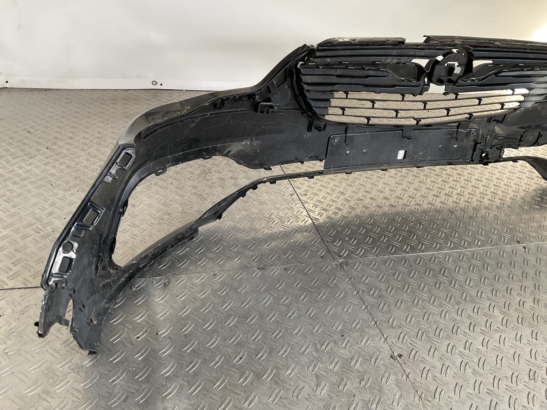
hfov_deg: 61.7
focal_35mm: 29
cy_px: 205
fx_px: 458
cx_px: 274
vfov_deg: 48.2
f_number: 1.8
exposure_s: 1/100
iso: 50
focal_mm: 3
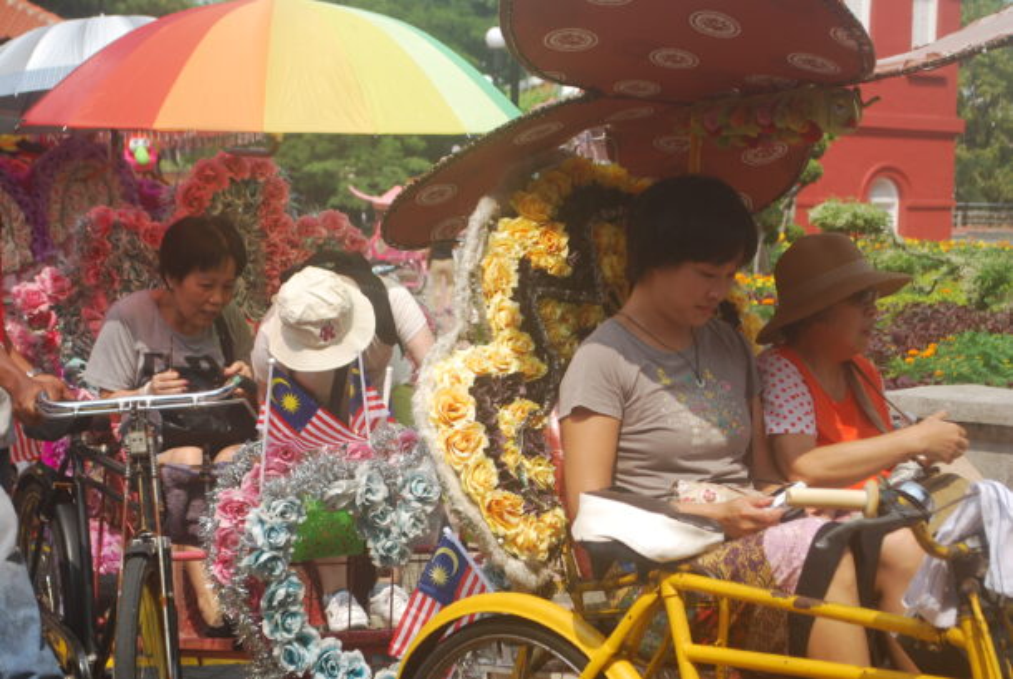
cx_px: 506
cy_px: 340
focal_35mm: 72
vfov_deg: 19.0
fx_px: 2029
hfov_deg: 28.0
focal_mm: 48
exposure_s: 1/200
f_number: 7.1
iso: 100
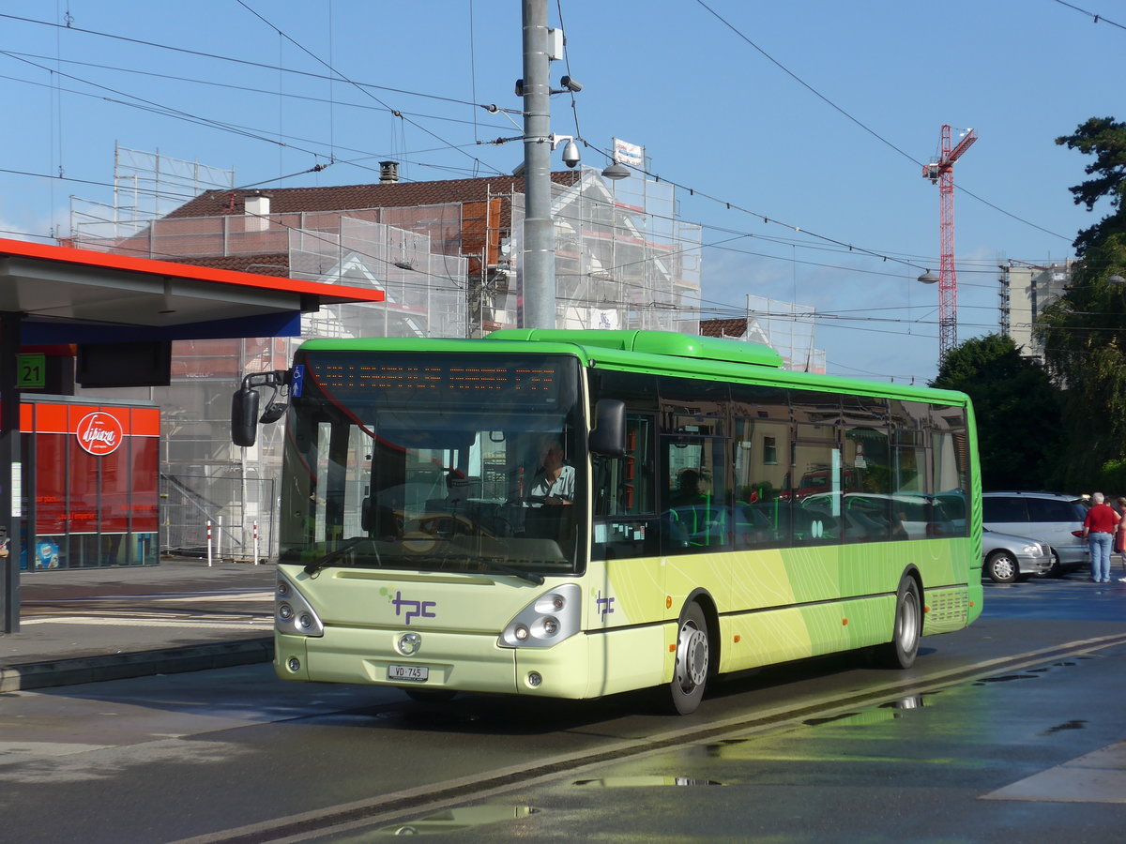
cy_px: 422
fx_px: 2928
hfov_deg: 21.8
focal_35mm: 90
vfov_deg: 16.4
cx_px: 563
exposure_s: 1/640
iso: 80
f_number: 4.6
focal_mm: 18
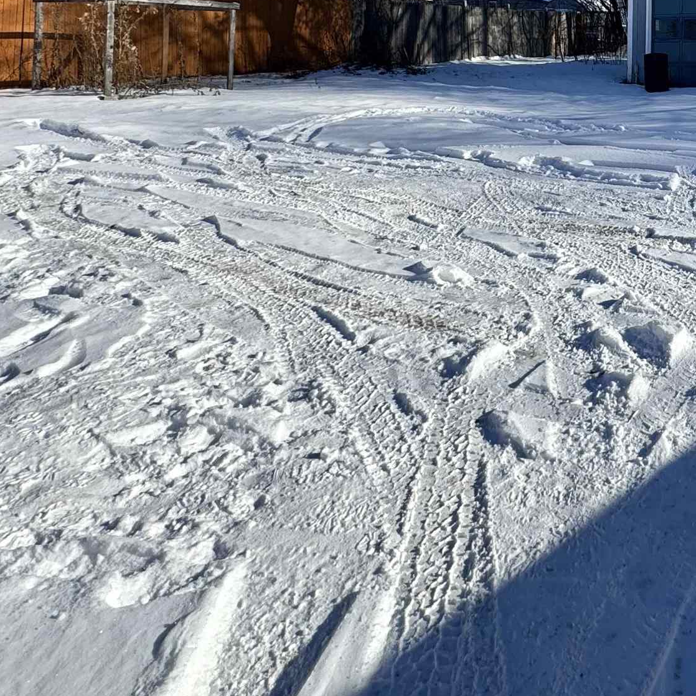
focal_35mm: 34
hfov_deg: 43.6
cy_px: 11
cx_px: 646
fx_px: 773
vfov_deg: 42.3
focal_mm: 2.22
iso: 50
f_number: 2.2
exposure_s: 1/2208
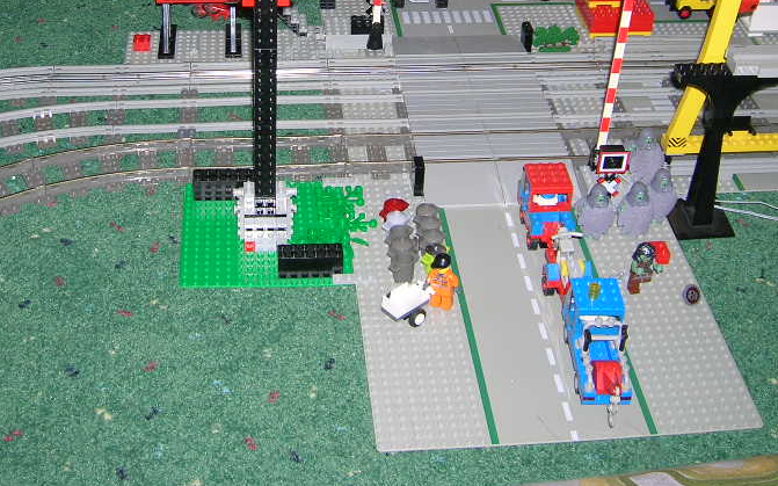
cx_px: 335
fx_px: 1166
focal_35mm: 55
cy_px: 44
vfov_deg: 22.9
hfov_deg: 36.8
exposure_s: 1/60.1
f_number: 2.9
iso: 50
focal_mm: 5.7
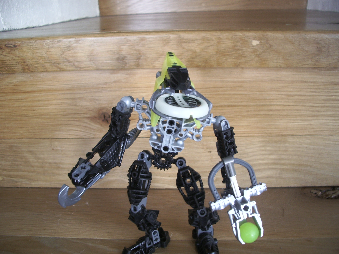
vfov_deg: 40.7
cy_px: 127
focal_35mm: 35
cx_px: 170
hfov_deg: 52.6
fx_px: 343
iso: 100
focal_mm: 5.8
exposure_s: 1/25
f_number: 2.6
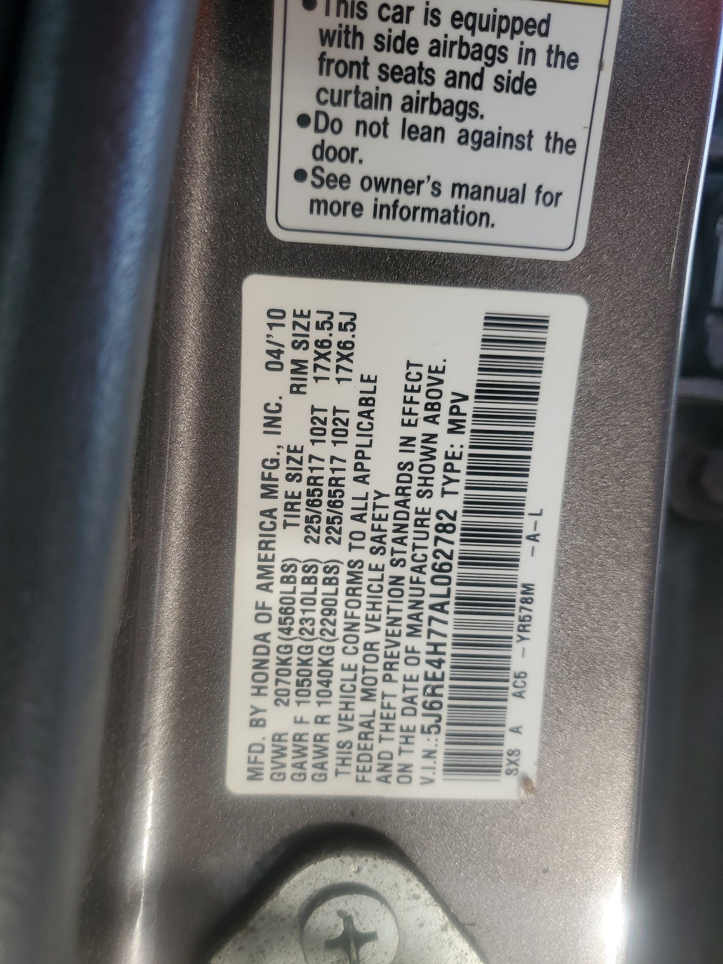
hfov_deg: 53.1
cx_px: 362
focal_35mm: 26
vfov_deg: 67.3
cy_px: 482
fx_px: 724
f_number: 1.5
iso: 50
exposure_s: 1/323
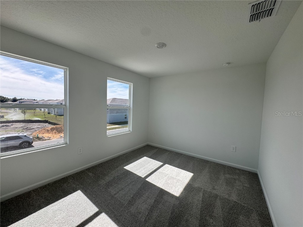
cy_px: 114
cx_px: 152
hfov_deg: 102.1
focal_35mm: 14
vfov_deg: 85.7
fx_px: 123
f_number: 2.2
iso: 40
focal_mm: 2.22
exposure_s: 1/605
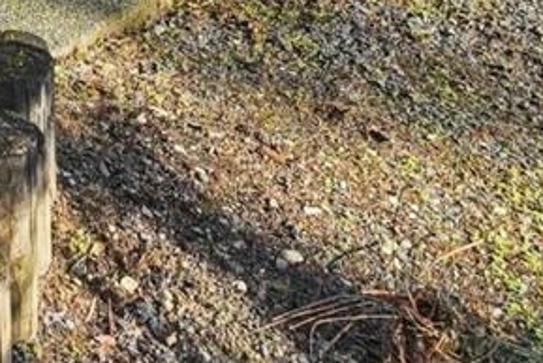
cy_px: -571
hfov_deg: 17.9
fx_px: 1418
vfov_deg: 11.4
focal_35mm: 94
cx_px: -401
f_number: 8
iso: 1600
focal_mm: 16
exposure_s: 1/320
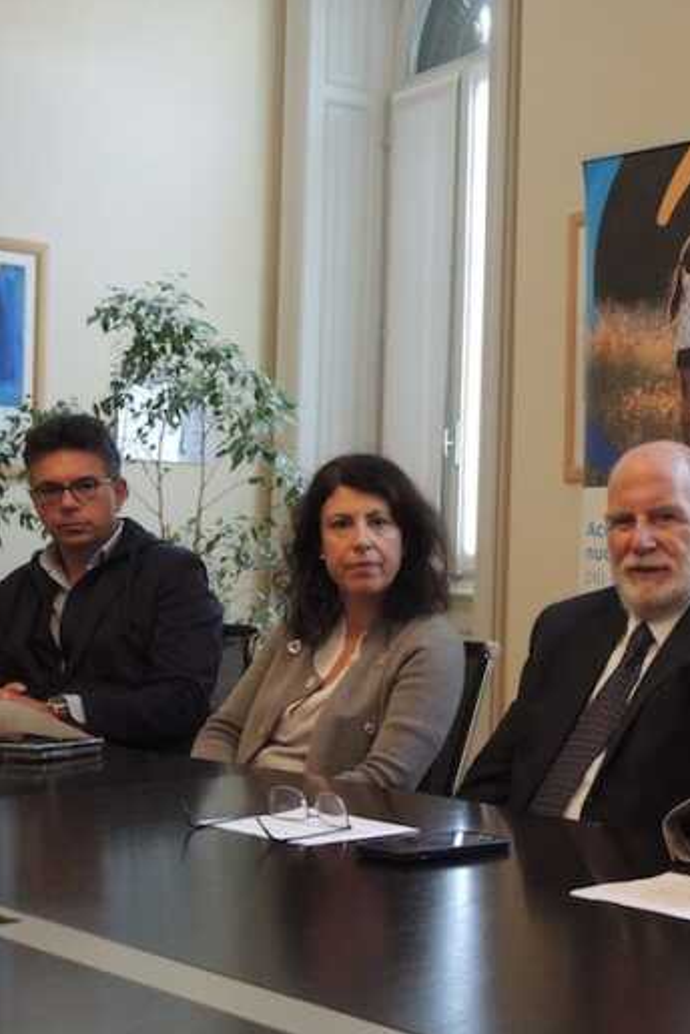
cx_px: 568
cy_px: 516
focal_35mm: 59
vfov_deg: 33.9
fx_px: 1694
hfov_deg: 22.7
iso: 400
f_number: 2.5
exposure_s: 1/40
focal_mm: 9
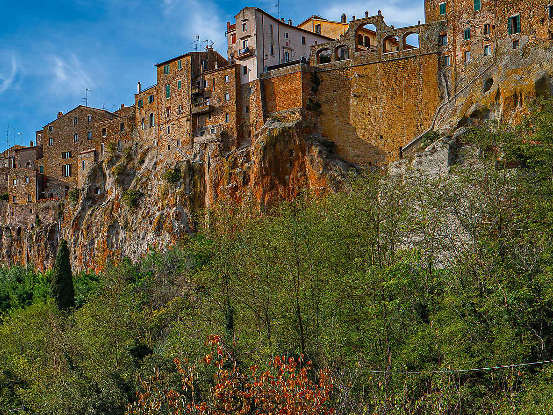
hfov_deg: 27.0
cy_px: 248
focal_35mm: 69
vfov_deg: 21.3
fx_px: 1102
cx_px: 40
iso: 200
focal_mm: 17
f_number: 7.1
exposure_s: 1/640
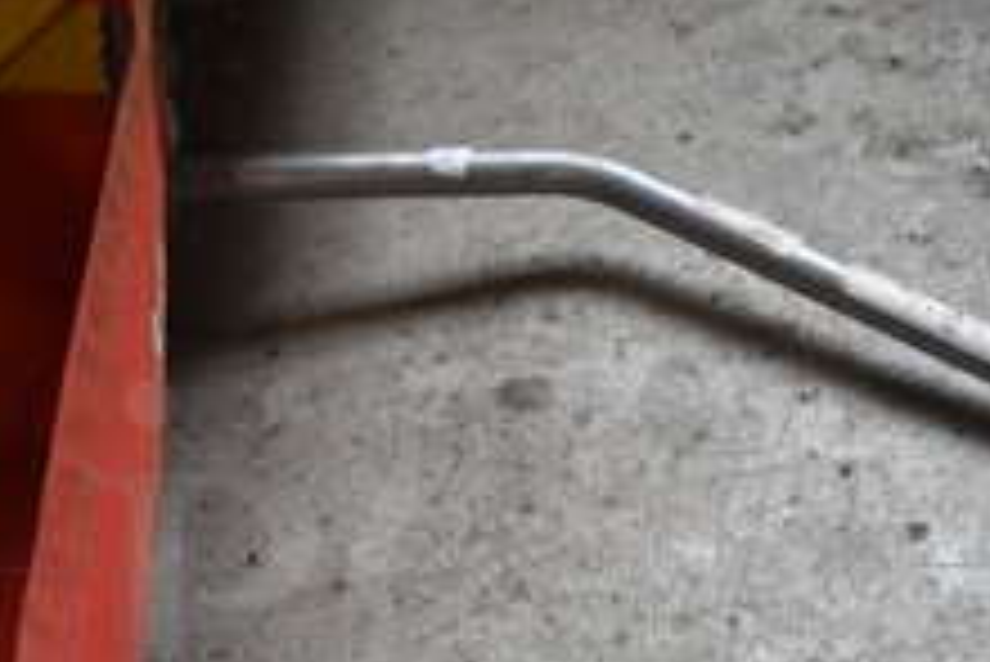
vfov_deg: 17.9
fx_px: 2064
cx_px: 428
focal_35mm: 75
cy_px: 585
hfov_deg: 26.9
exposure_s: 1/250
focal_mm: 18
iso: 640
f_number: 3.5
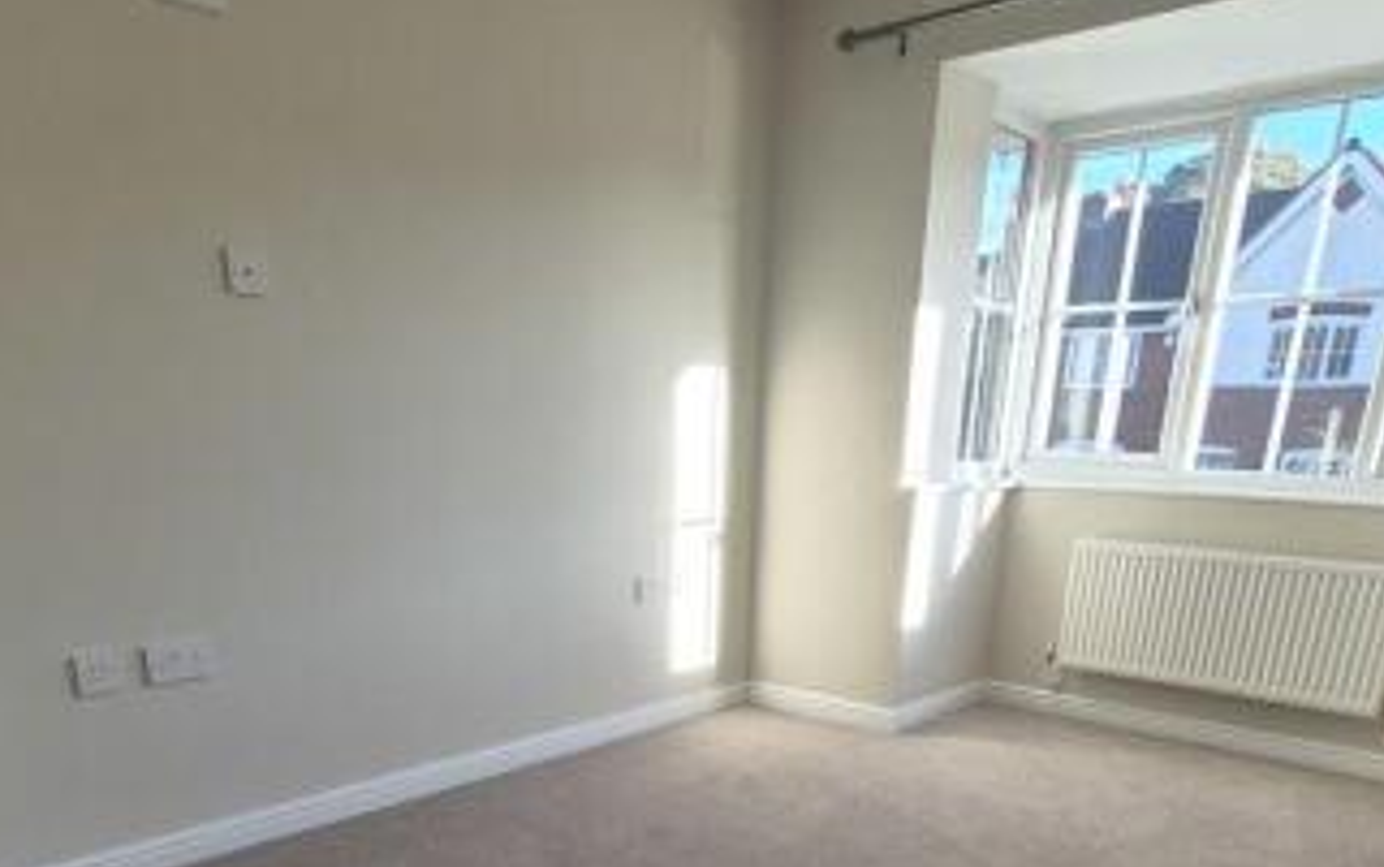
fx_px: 943
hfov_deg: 72.5
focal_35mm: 25
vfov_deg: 44.6
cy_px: 792
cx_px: 662
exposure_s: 1/123
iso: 50
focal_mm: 2.2
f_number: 2.2
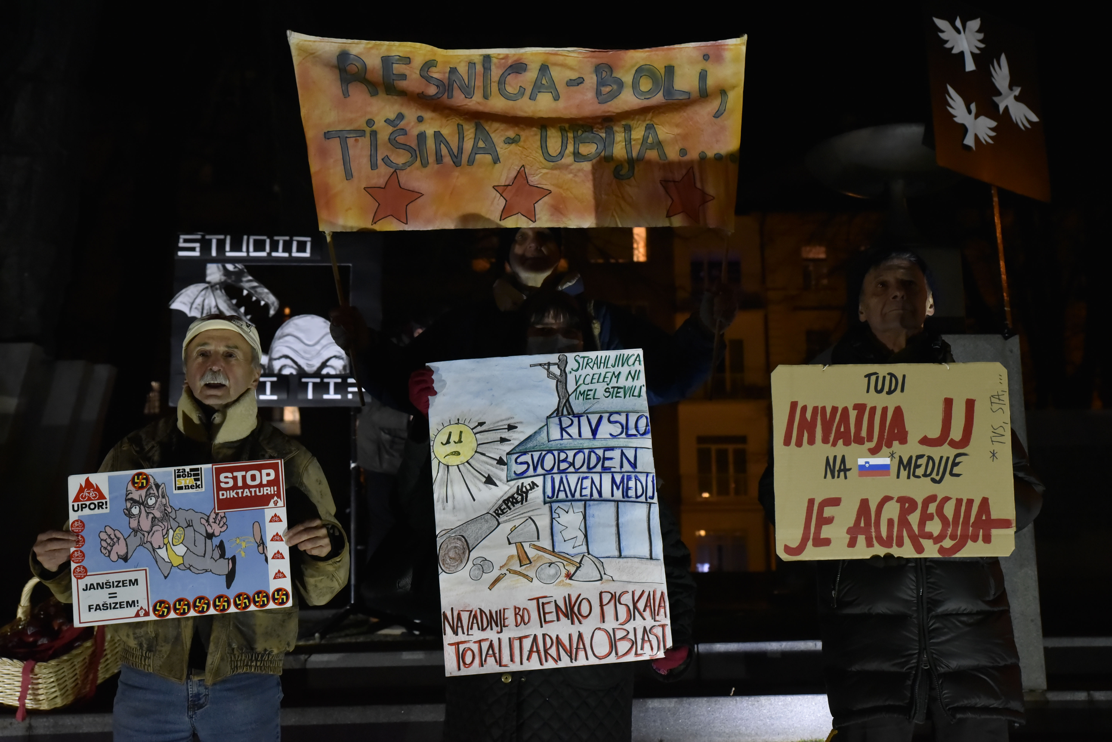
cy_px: 371
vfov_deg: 29.9
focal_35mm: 45
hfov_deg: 43.6
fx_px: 1390
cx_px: 556
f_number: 4
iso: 3200
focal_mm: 45
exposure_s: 1/100
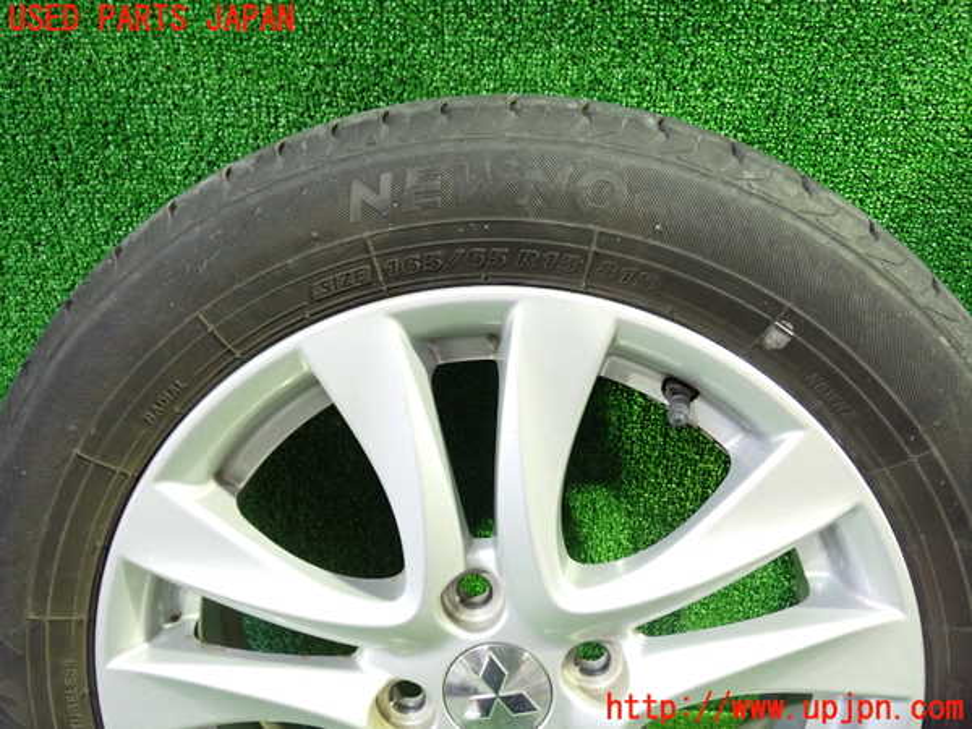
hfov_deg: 60.0
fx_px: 842
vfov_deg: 46.8
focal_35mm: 30
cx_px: 486
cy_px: 364
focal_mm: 5.4
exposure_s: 1/20
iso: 800
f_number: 2.3
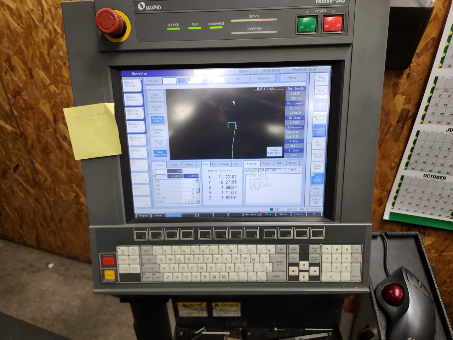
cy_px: 170
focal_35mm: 23
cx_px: 226
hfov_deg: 73.9
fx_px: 301
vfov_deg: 58.9
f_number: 1.8
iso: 100
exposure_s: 1/120
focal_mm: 5.4
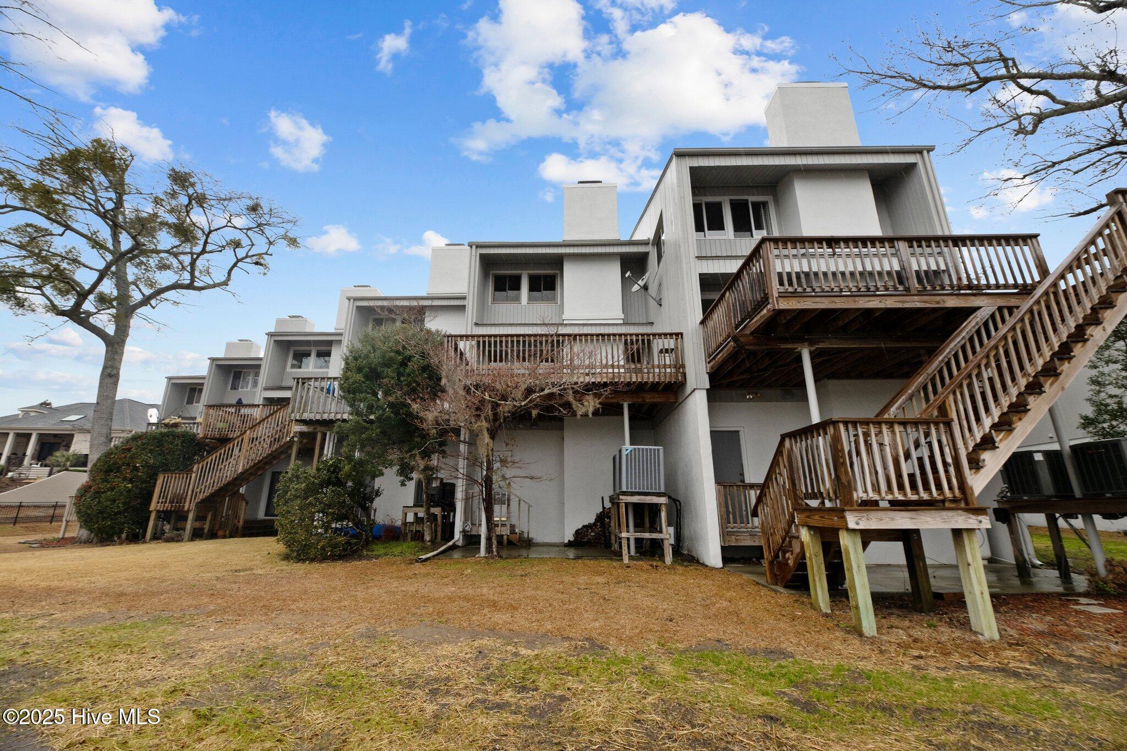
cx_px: 564
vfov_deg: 81.2
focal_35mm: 14
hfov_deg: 104.3
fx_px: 438
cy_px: 376
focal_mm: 14
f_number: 9
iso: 640
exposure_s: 1/160
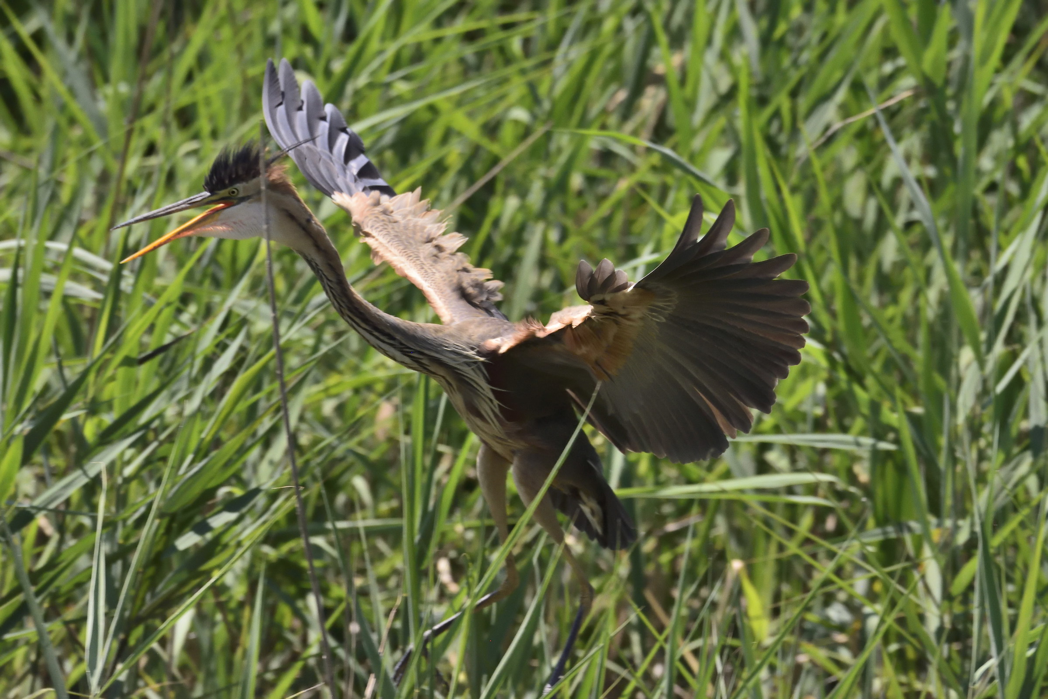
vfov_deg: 2.4
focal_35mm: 570
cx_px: 524
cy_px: 350
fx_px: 16592
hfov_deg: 3.6
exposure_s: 1/1000
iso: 1800
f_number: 8
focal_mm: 380
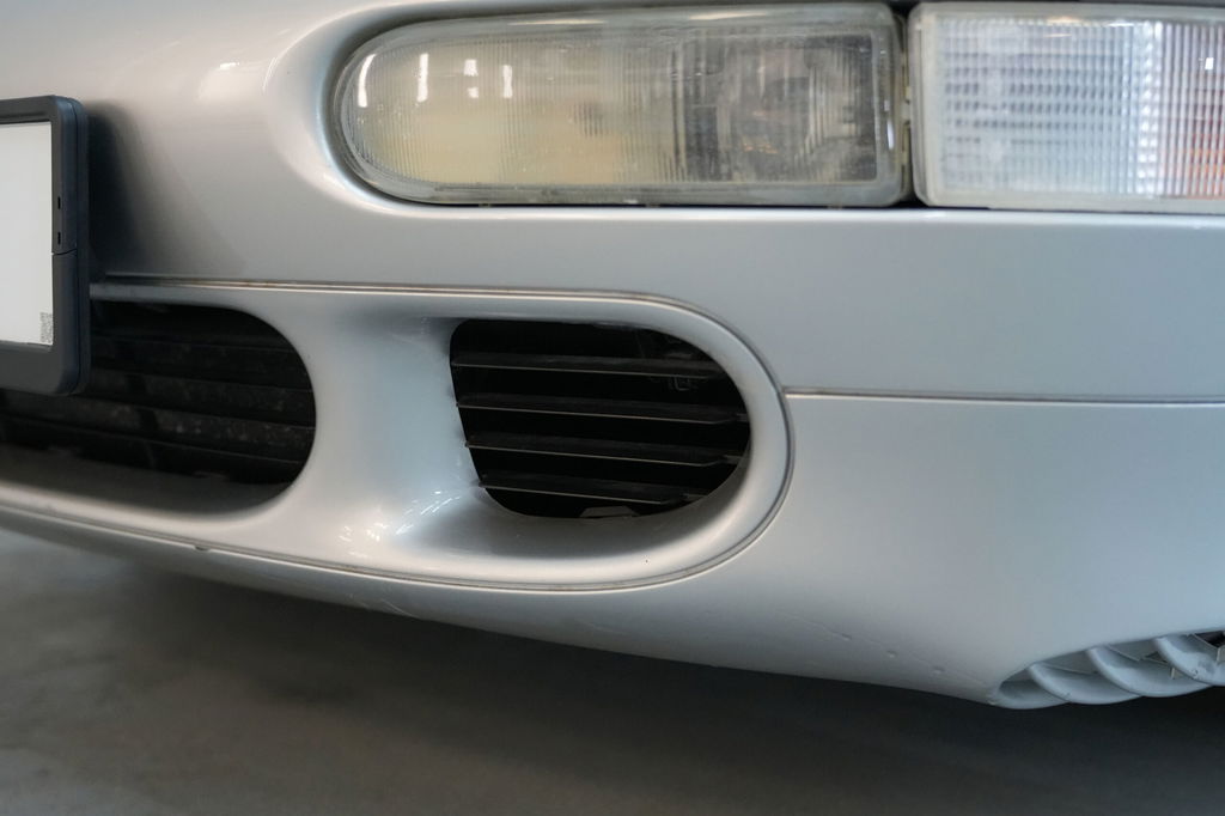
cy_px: 408
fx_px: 1429
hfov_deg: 46.4
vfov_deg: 31.9
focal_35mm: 42
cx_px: 612
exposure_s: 1/500
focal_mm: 28
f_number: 2.8
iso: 3200
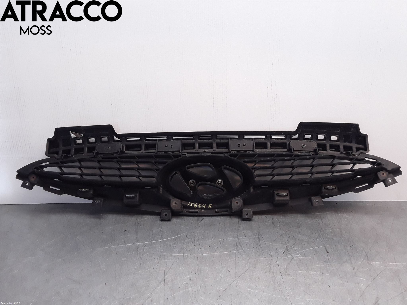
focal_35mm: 28
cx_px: 204
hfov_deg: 63.4
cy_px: 152
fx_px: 329
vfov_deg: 49.7
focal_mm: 2.91
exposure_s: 1/142
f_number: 1.9
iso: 100
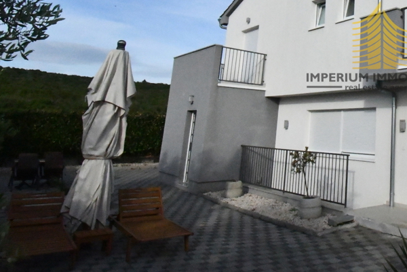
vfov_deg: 39.2
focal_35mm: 32
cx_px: 382
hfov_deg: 50.5
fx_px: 362
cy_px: 46
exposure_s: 1/6400
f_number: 25
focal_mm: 11
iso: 16000
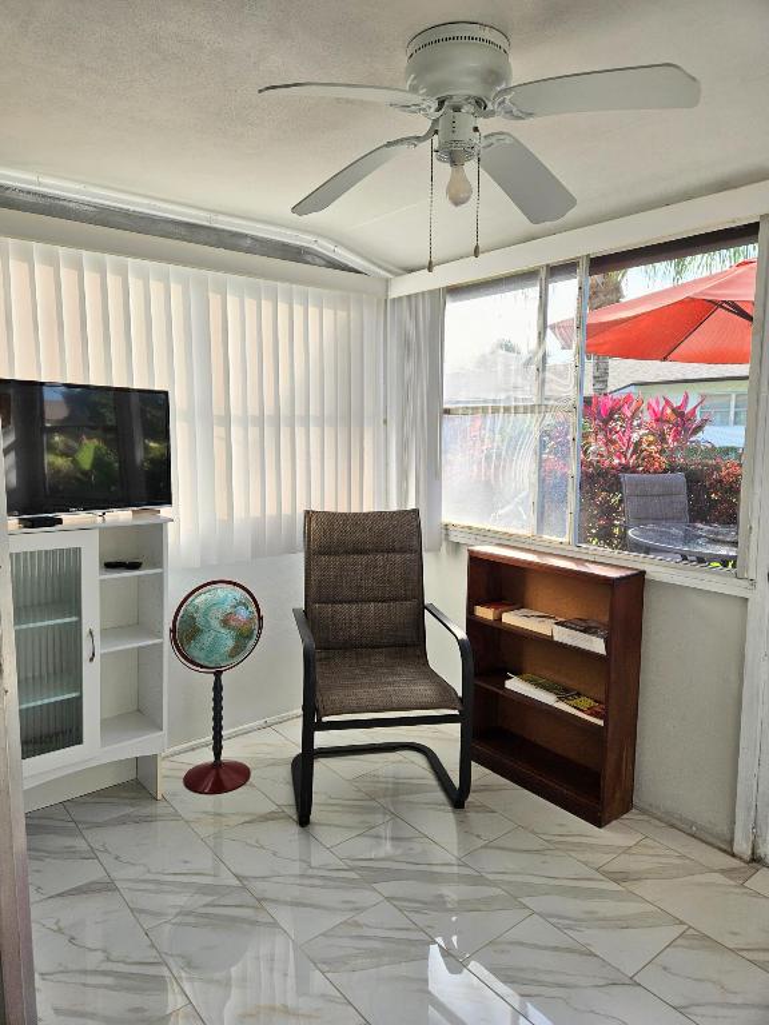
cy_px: 512
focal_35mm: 23
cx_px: 384
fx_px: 681
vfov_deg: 73.9
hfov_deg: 58.9
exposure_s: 1/257
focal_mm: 5.4
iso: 25
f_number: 1.8
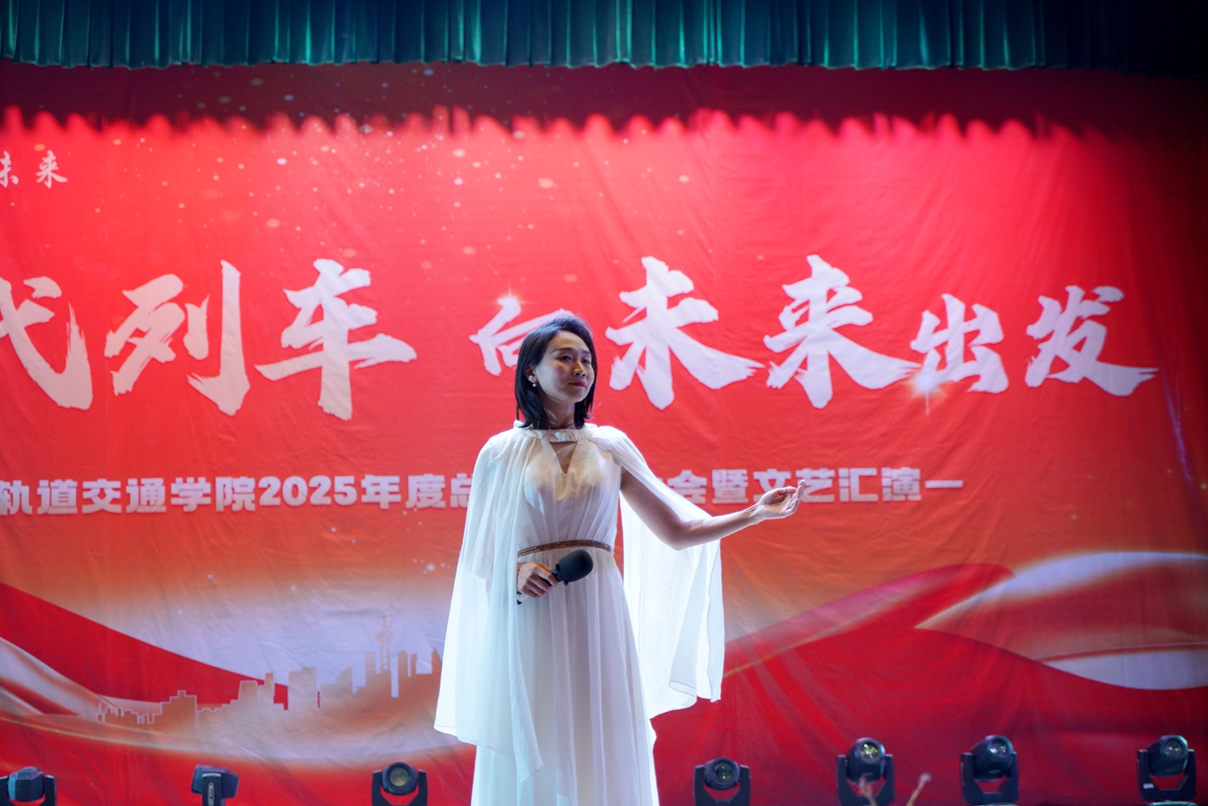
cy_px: 403
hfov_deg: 28.8
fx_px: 2349
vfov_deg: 19.5
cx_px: 604
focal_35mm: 70
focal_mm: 70
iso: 1600
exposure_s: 1/160
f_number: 4
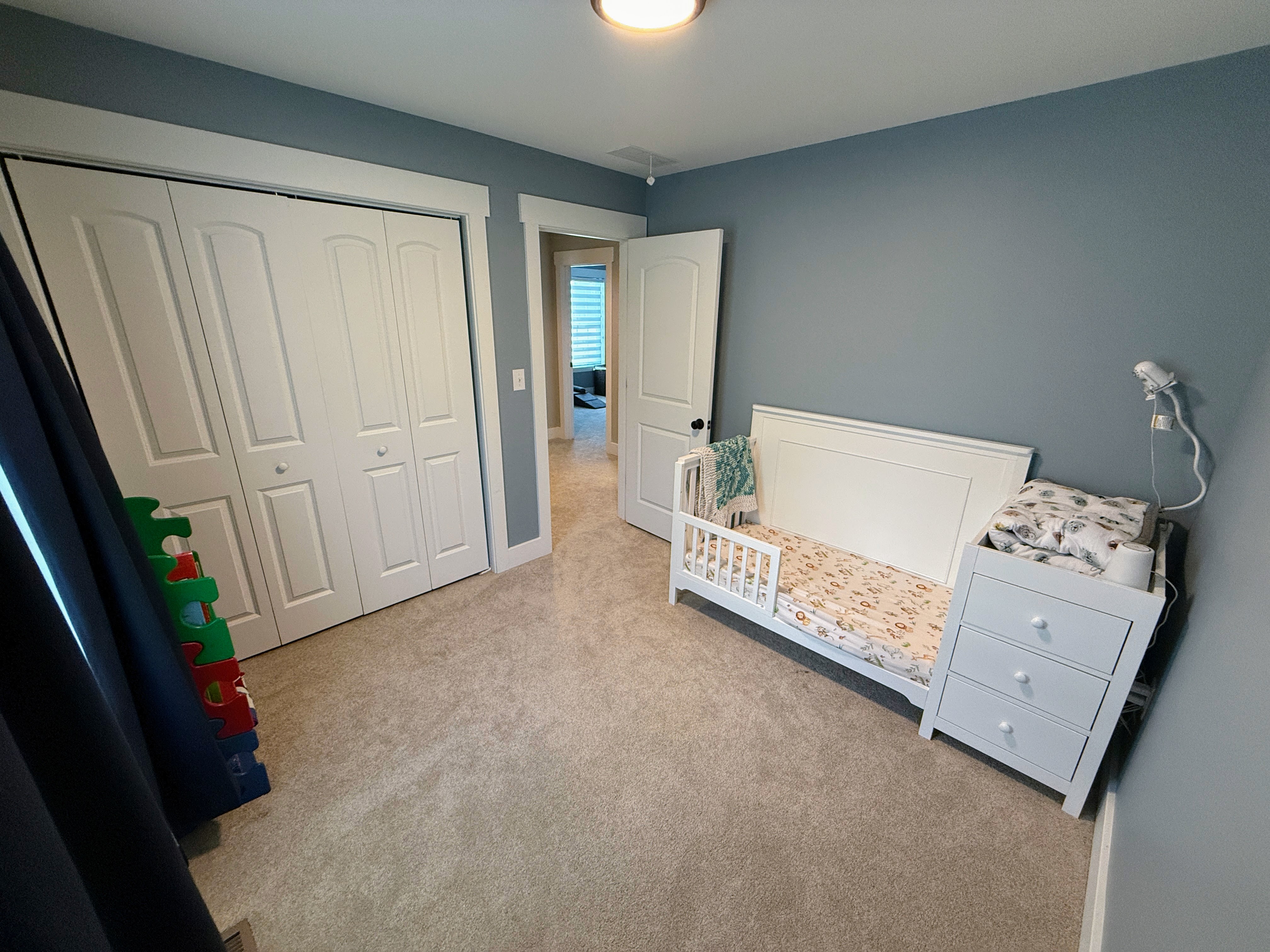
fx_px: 514
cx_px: 635
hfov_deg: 102.1
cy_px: 476
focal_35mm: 14
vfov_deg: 85.7
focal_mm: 2.22
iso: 400
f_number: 2.2
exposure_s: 1/120
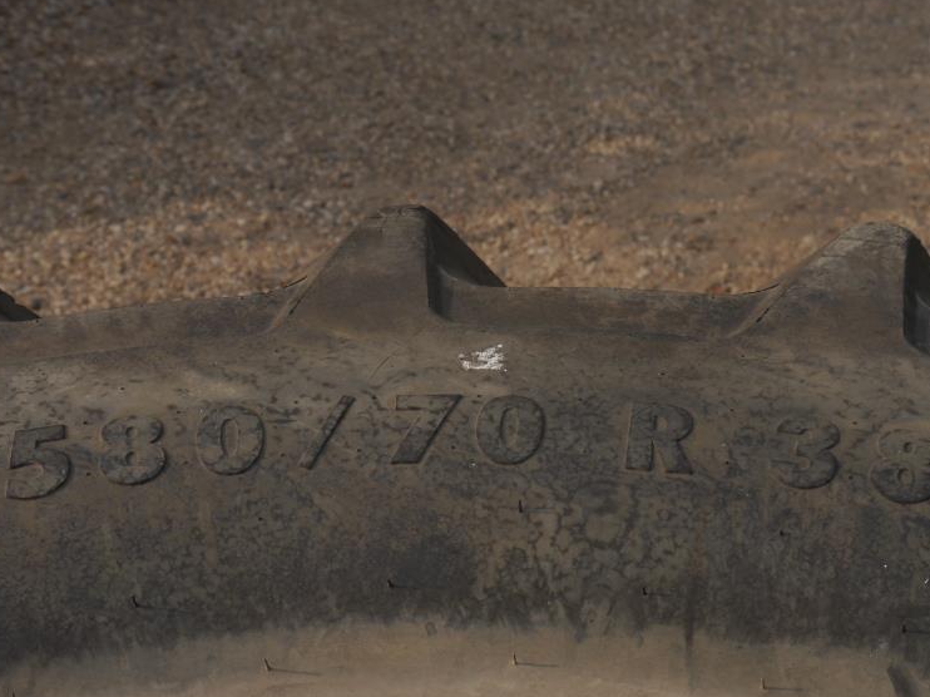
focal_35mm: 58
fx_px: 1558
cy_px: 448
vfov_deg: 25.1
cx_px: 528
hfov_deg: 33.2
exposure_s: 1/320
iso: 160
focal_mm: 21
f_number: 7.1
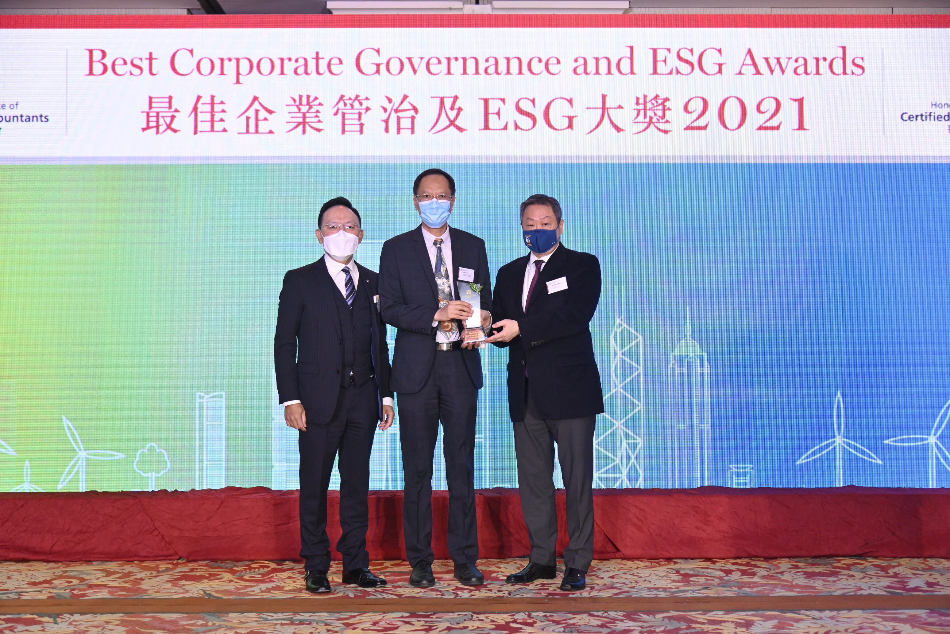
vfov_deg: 28.1
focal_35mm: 48
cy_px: 317
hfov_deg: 41.1
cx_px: 475
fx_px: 1267
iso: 1600
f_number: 4
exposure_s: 1/160
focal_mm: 48
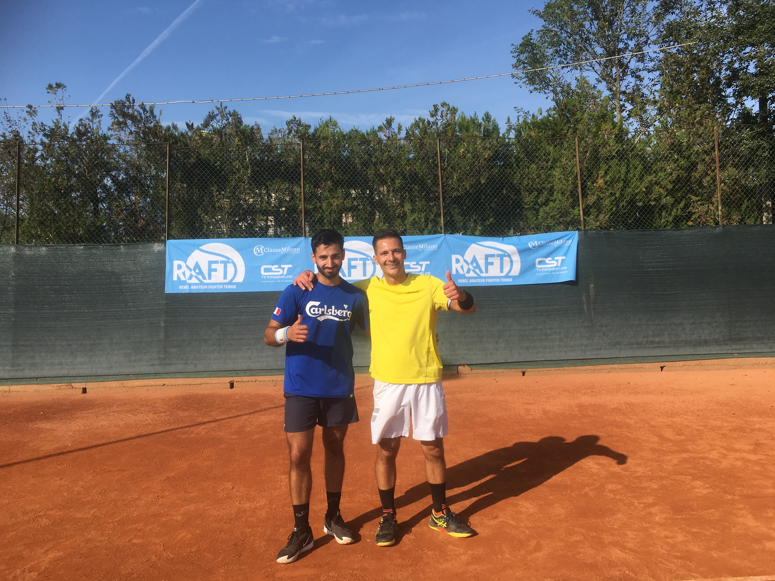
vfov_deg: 48.2
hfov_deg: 61.7
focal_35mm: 29
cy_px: 290
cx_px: 388
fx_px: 649
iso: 25
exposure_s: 1/1923
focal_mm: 4.15
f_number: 2.2
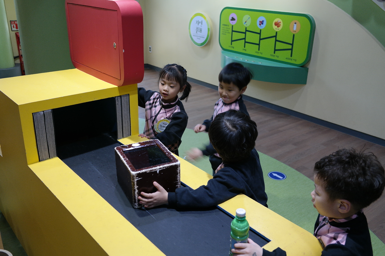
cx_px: 192
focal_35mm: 33
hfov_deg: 57.2
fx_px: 353
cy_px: 128
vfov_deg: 40.0
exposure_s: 1/40
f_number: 3.5
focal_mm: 22
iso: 400
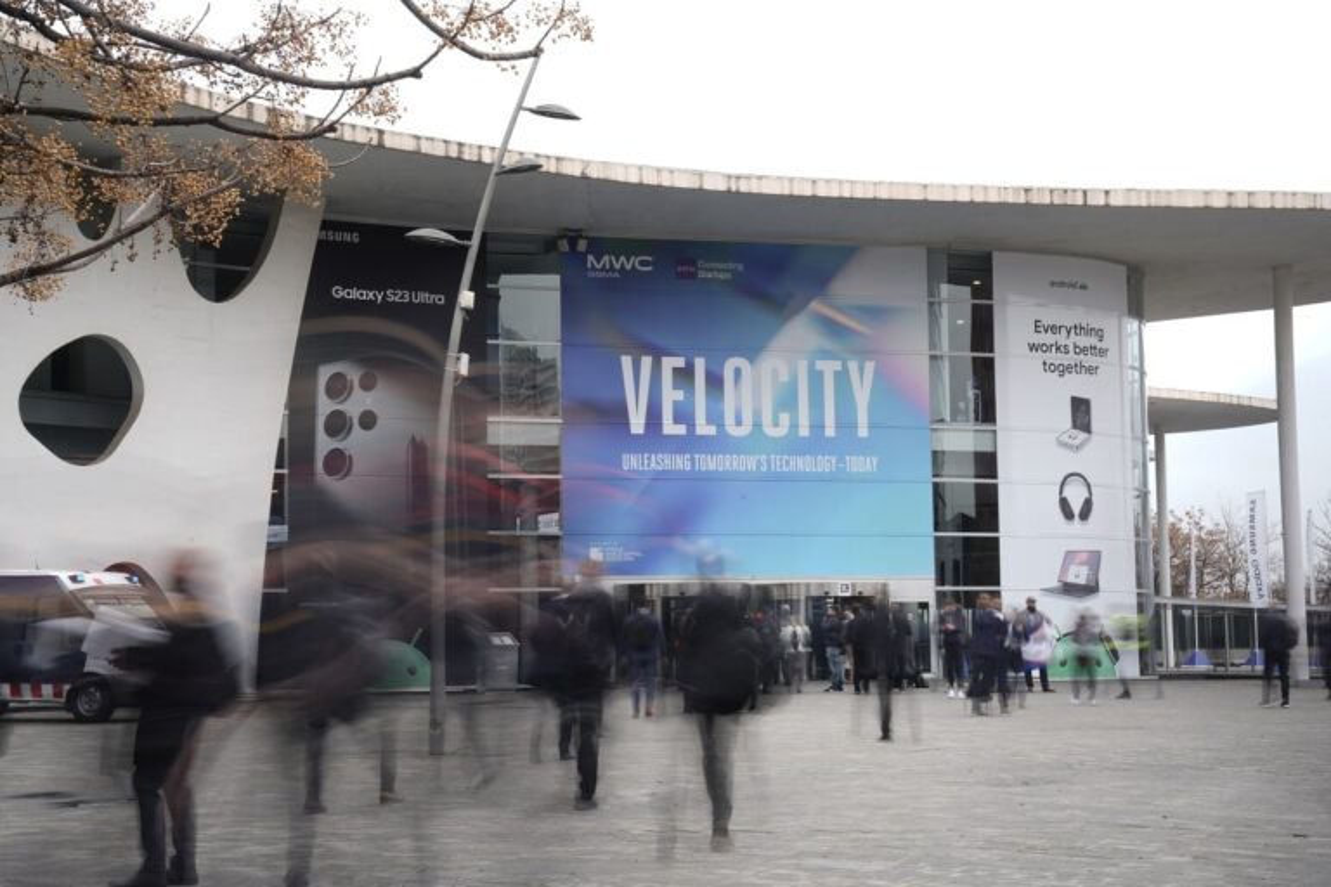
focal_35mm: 60
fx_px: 2218
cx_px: 666
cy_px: 444
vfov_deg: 22.6
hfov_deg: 33.4
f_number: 22
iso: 50
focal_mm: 60
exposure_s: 1.3
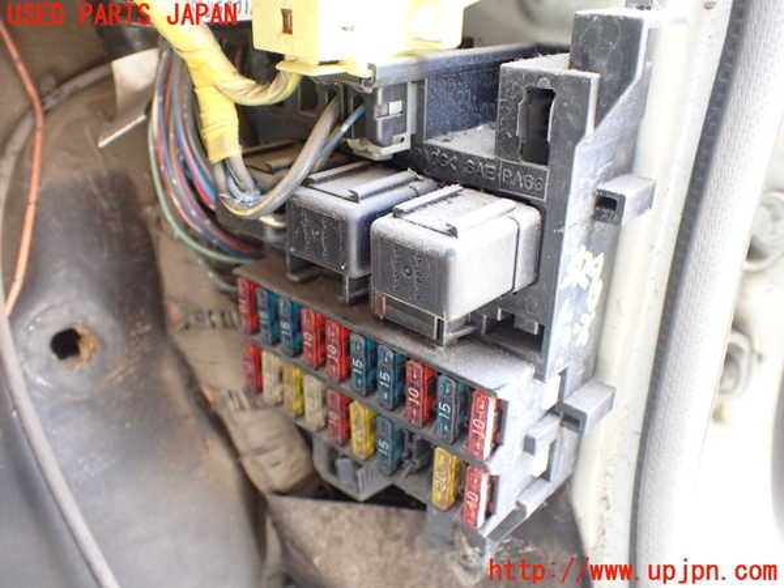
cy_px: 294
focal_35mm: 30
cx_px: 392
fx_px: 679
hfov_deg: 60.0
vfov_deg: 46.8
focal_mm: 5.4
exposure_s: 1/125
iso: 500
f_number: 2.3
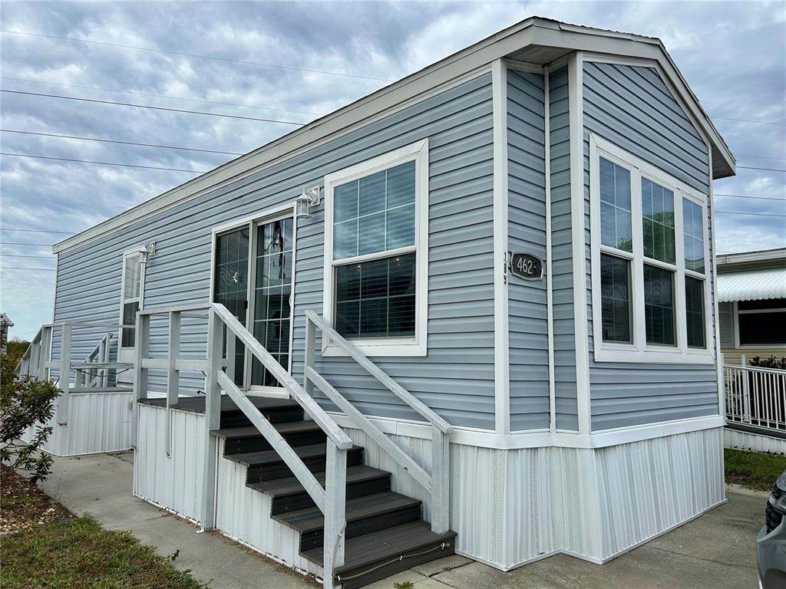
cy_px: 294
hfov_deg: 67.3
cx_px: 393
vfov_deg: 53.1
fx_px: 590
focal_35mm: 26
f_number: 1.5
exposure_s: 1/4274
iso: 50
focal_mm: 5.7
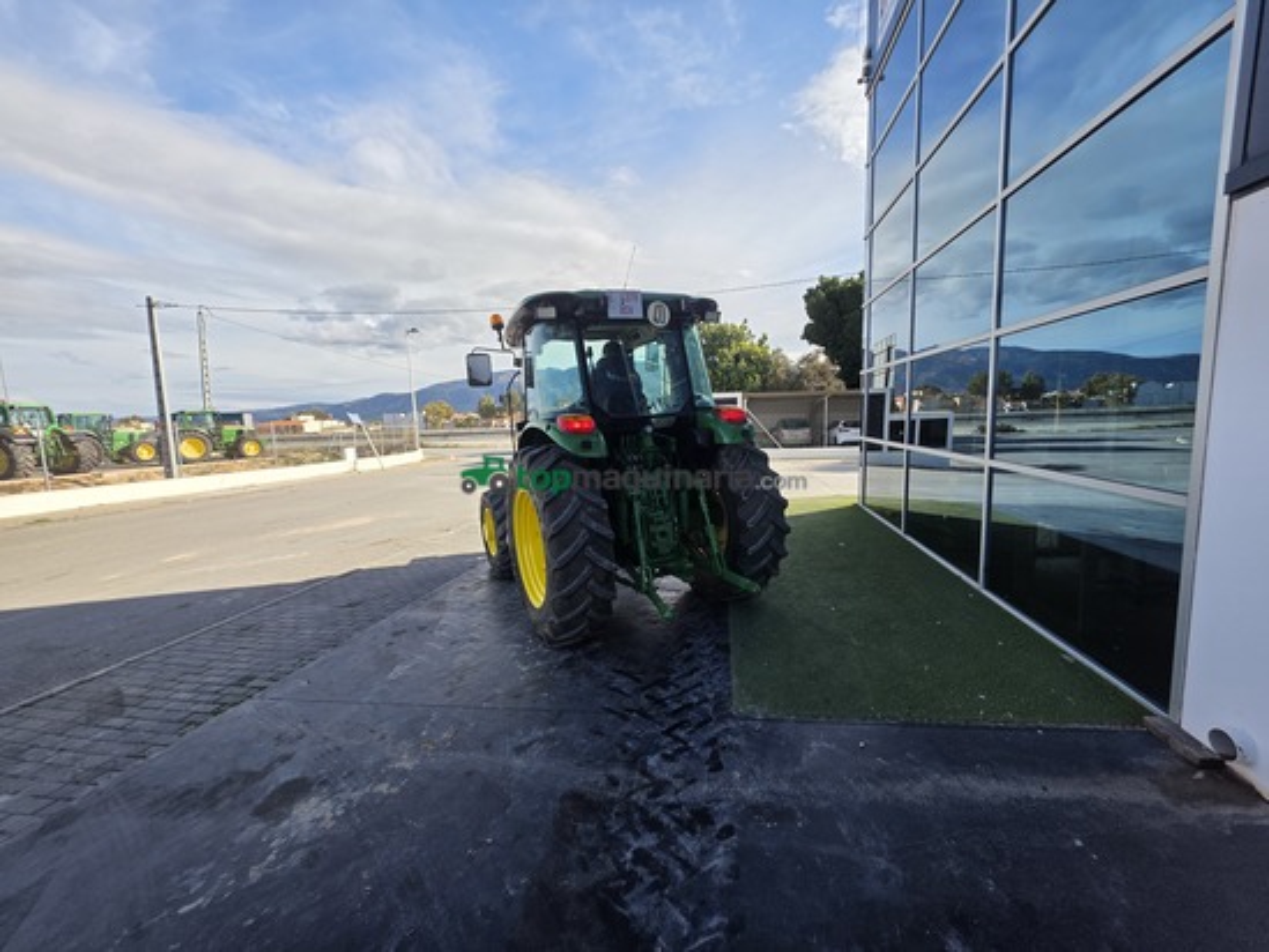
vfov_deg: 89.9
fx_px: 477
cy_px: 476
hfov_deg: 106.2
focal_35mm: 13
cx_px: 634
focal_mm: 2.2
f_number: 1.9
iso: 50
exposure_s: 1/2000
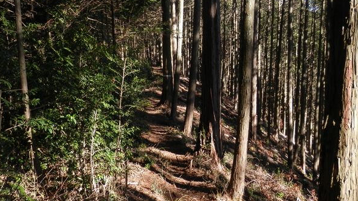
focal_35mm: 37
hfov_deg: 54.0
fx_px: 351
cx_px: 183
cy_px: 77
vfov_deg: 31.8
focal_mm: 4.5
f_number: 3
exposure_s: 1/125
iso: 80
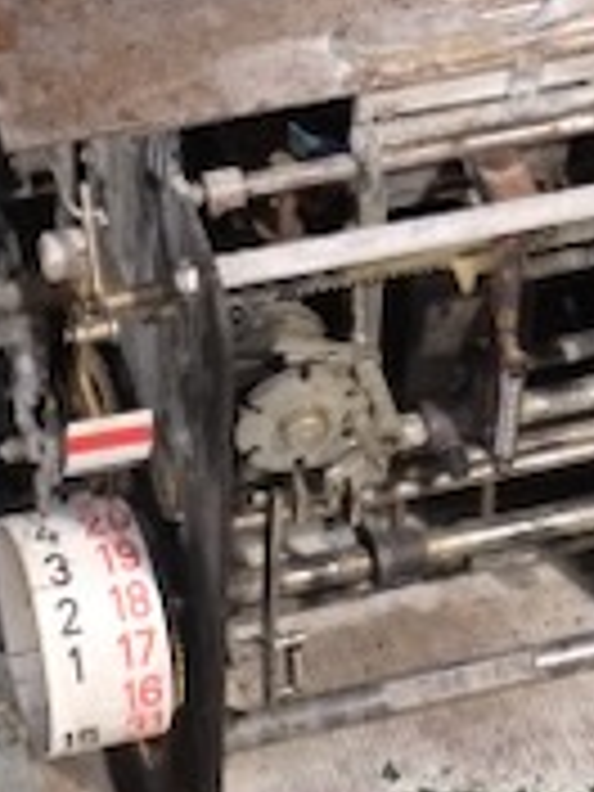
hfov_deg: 8.5
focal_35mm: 174
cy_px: -40
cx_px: 580
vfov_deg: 11.2
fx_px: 3981
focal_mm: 35
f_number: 4
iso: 3200
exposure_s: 1/125
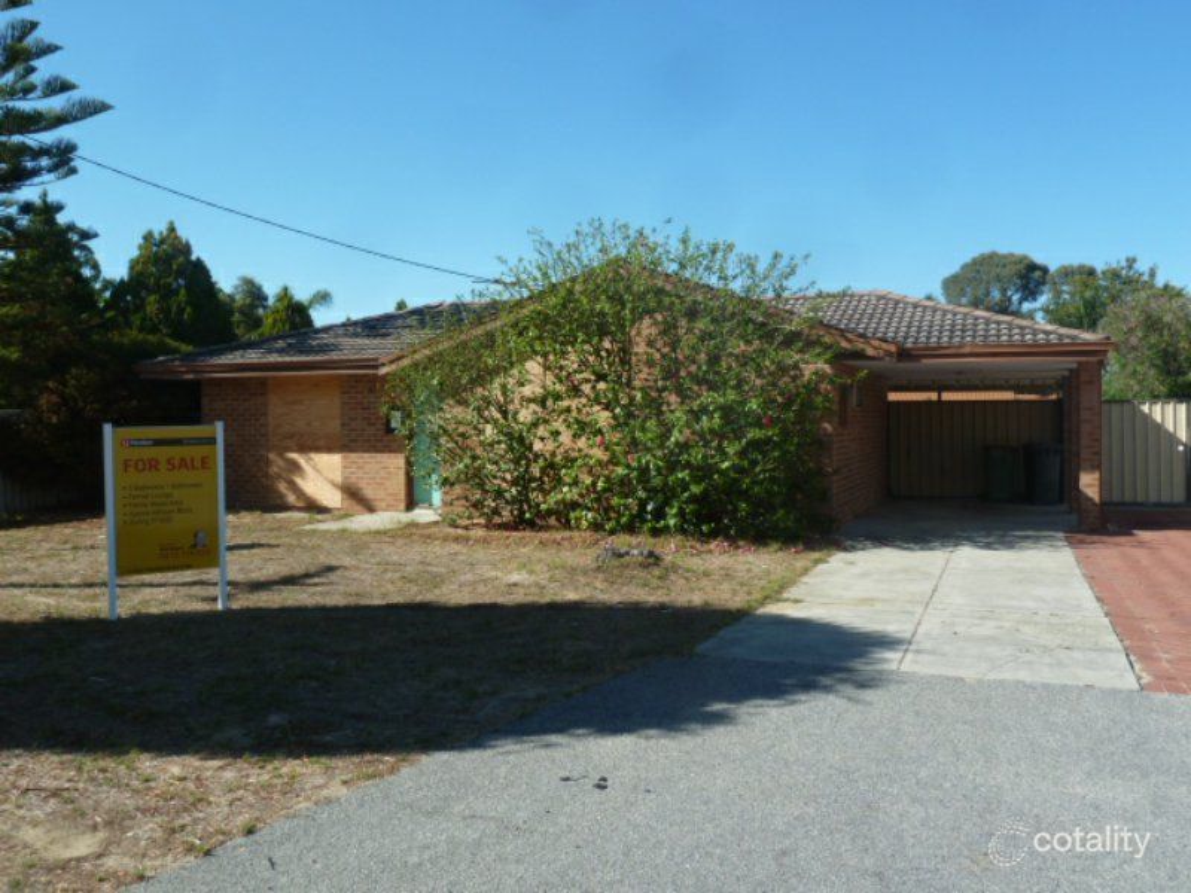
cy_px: 446
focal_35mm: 30
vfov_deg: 46.8
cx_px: 596
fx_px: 1032
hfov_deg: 60.0
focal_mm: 5
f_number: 4.5
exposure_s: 1/500
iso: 80
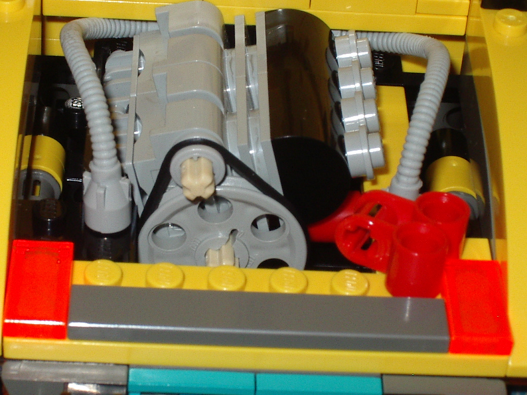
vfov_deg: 11.5
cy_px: 177
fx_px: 1963
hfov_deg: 15.3
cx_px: 214
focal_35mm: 129
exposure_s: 1/100
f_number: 8.3
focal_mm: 15.2
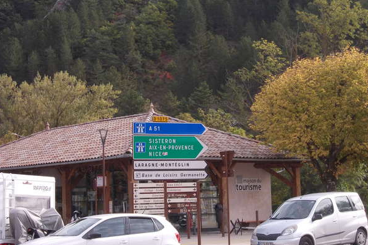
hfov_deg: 27.0
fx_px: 767
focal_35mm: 75
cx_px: 185
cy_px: 120
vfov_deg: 18.2
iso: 160
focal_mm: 10
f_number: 4.3
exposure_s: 1/500
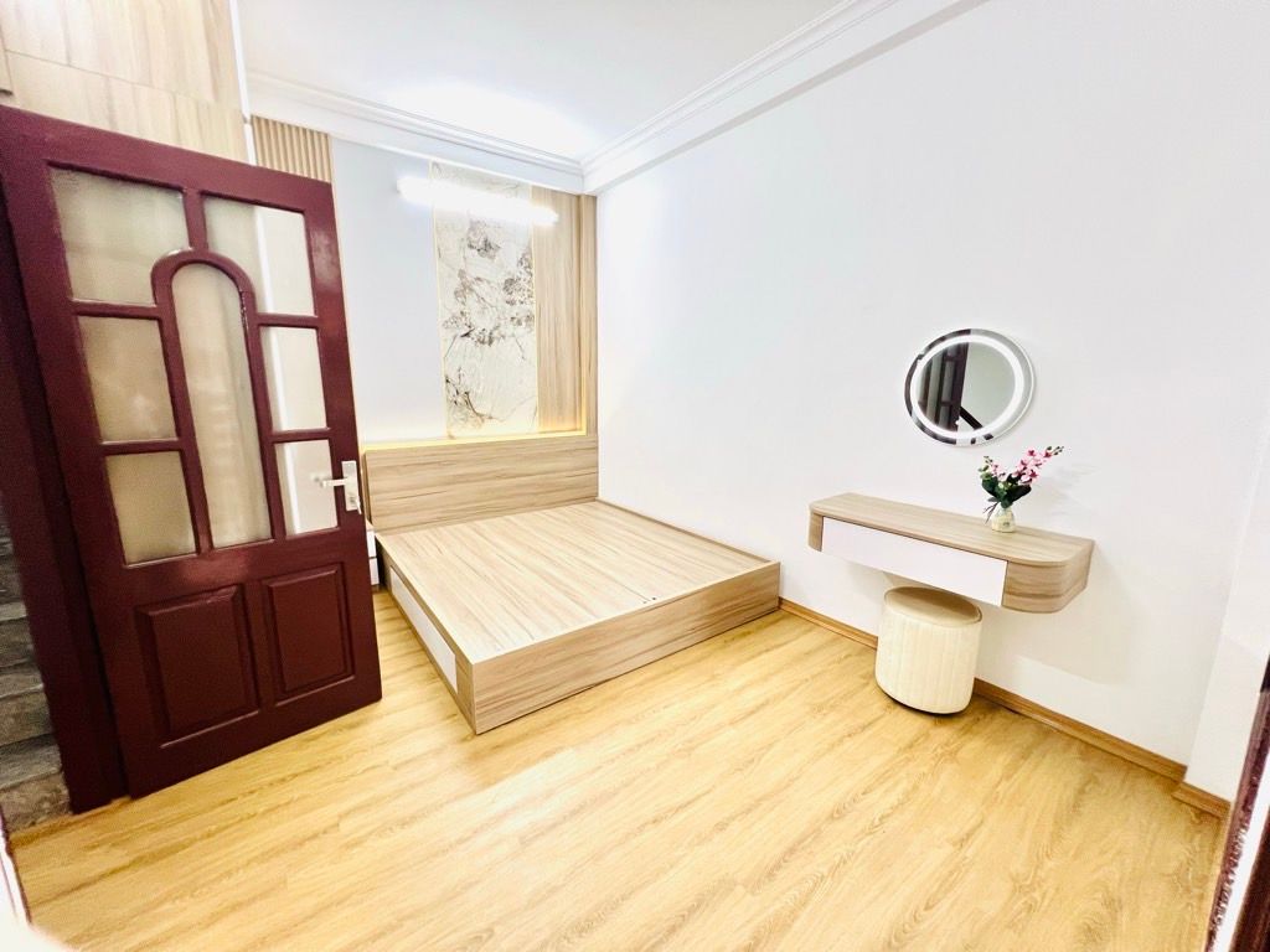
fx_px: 477
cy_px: 476
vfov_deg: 89.9
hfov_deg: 106.2
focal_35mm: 13
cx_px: 635
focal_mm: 1.57
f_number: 1.8
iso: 125
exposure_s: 1/100
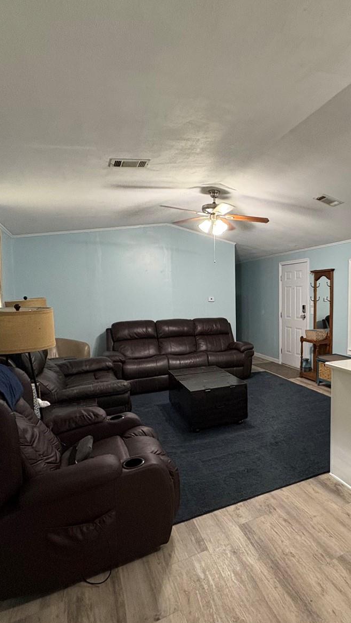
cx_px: 291
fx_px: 347
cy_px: 317
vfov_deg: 83.8
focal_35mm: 21
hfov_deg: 49.8
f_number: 2.2
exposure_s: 1/60
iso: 400
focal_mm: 2.22
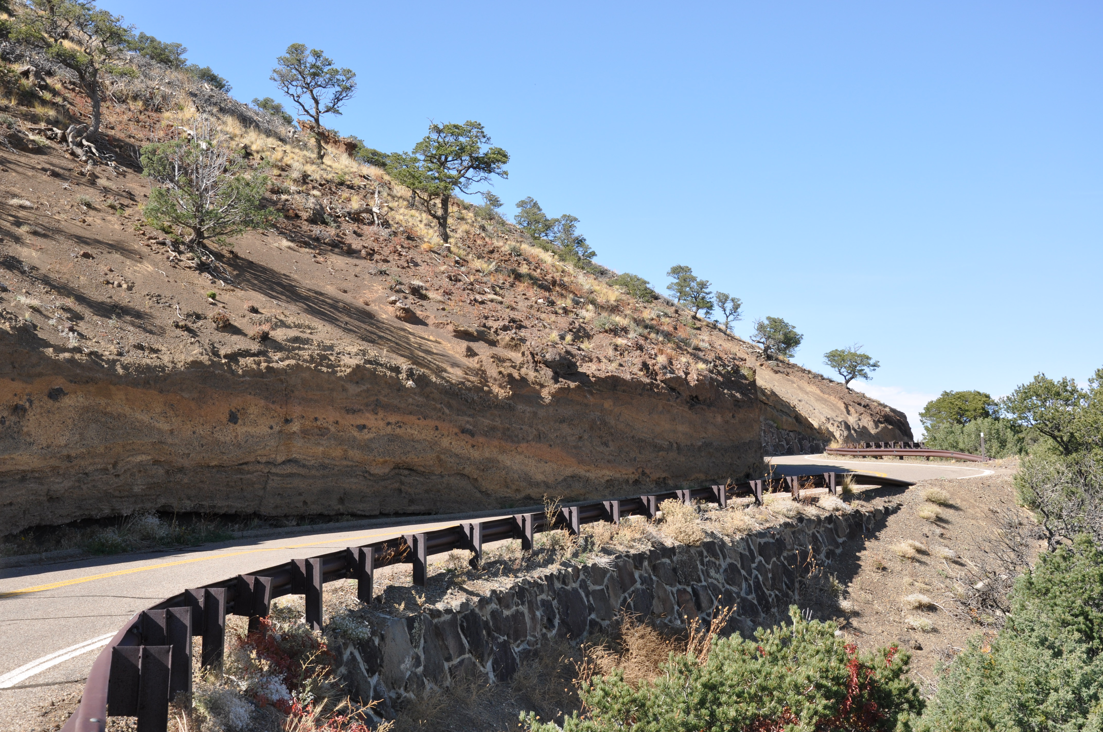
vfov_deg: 26.4
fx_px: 1561
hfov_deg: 38.9
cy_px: 366
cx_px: 552
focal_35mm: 51
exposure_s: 1/200
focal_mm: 34
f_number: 9
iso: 200
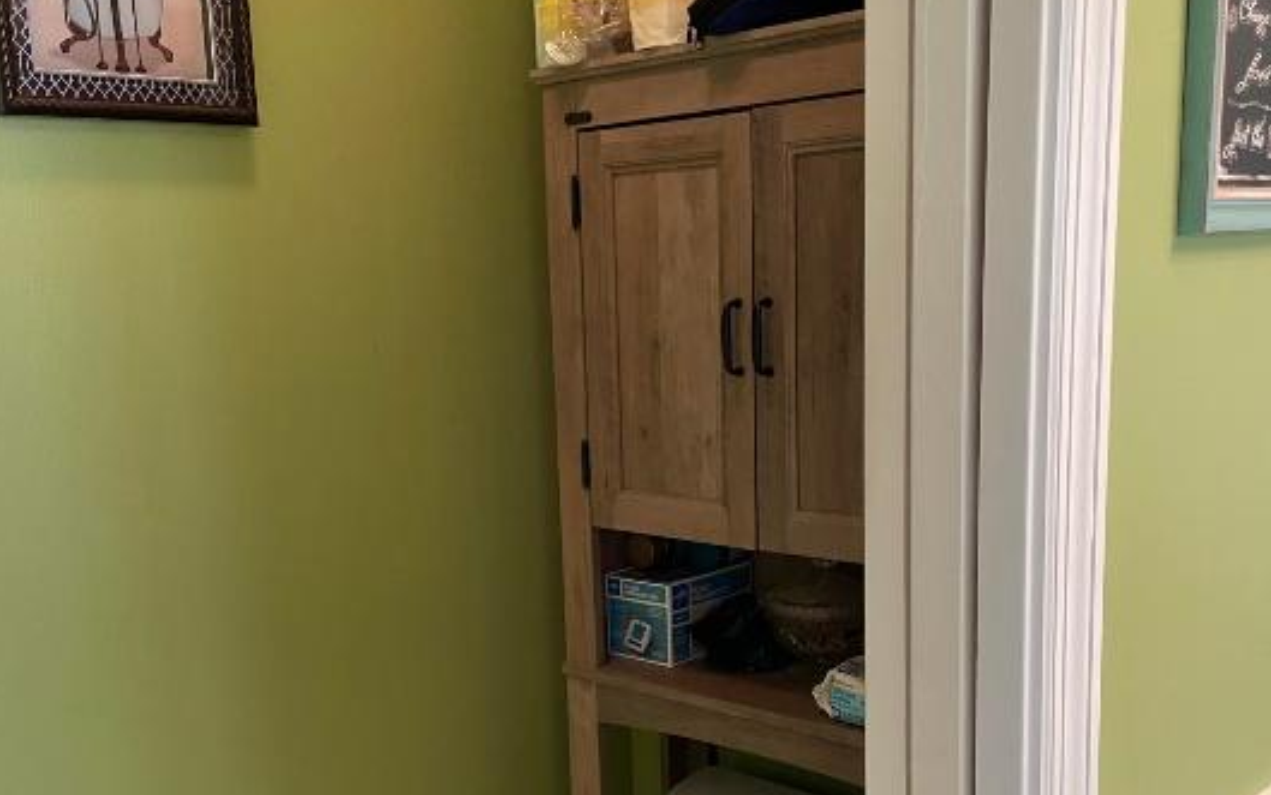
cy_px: 507
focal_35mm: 40
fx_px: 1386
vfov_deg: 31.8
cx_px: 601
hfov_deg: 49.2
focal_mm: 4.2
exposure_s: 1/60
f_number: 1.6
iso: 160
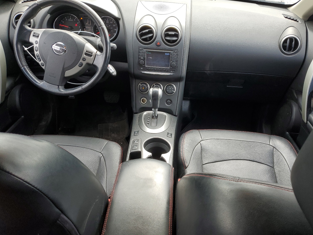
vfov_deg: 49.7
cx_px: 164
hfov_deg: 63.4
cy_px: 120
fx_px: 253
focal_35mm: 28
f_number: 1.5
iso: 50
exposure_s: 1/192
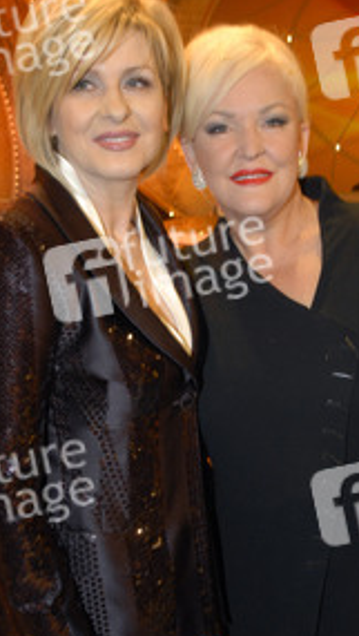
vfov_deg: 40.6
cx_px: 225
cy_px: 382
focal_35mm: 51
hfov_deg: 23.6
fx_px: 856
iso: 640
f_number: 5.6
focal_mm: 23
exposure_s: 1/50
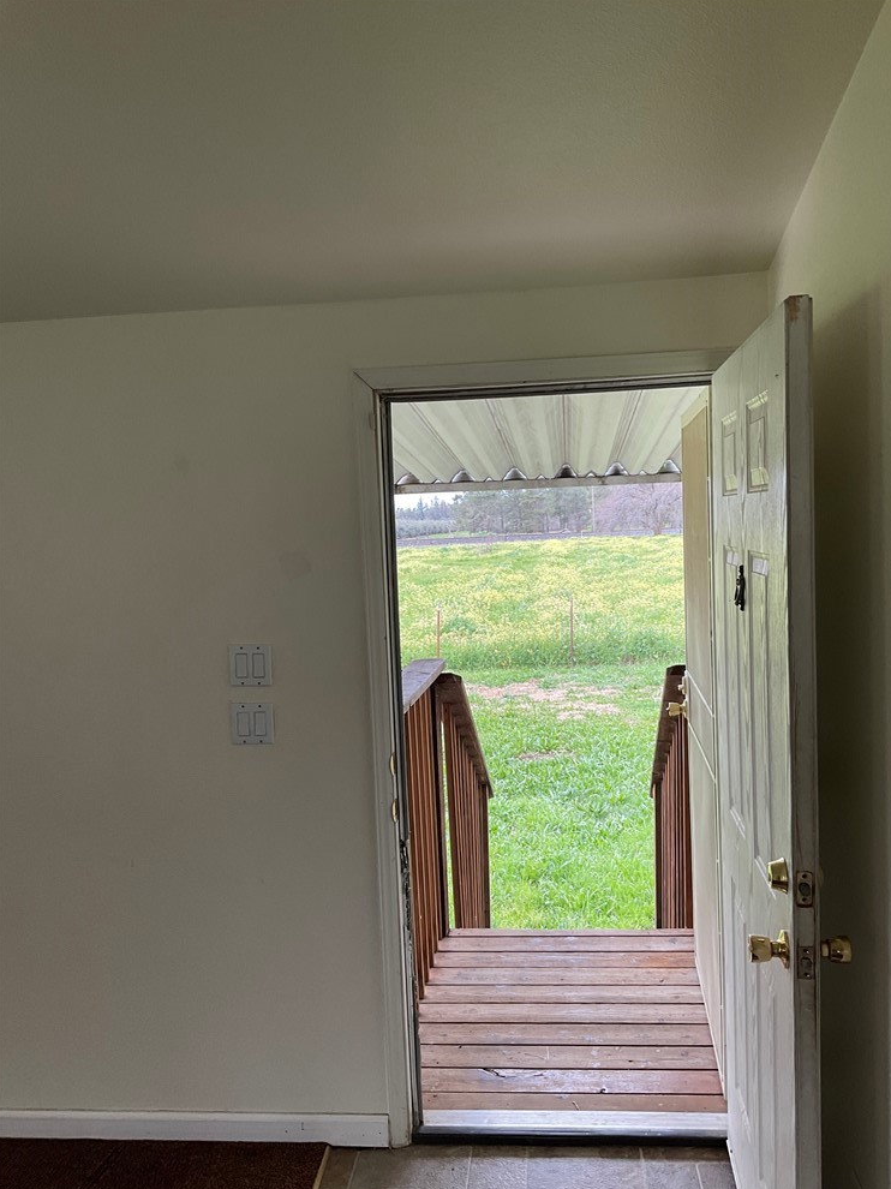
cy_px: 608
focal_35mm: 30
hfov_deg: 46.8
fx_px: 1030
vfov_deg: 60.0
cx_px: 458
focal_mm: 3
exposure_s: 1/120
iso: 32
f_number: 1.8
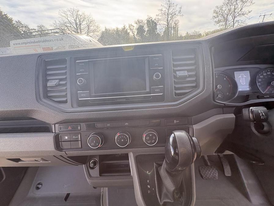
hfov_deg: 102.1
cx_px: 137
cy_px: 103
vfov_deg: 85.7
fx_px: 111
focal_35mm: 14
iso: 50
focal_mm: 2.22
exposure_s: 1/209
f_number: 2.2
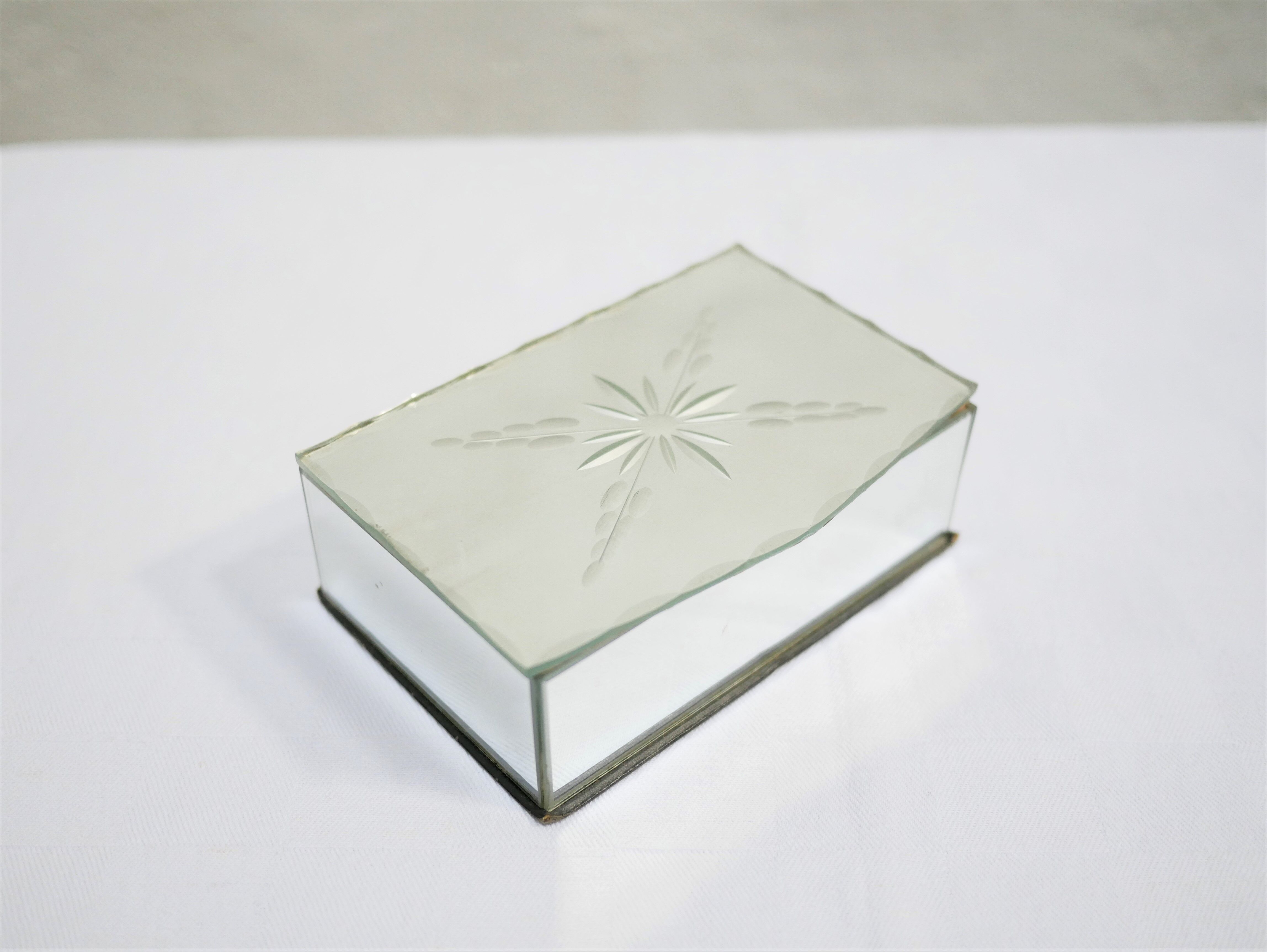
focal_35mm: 40
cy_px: 476
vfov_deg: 36.0
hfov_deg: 46.8
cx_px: 634
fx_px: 1465
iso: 640
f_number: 1.7
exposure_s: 1/60
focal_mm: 20
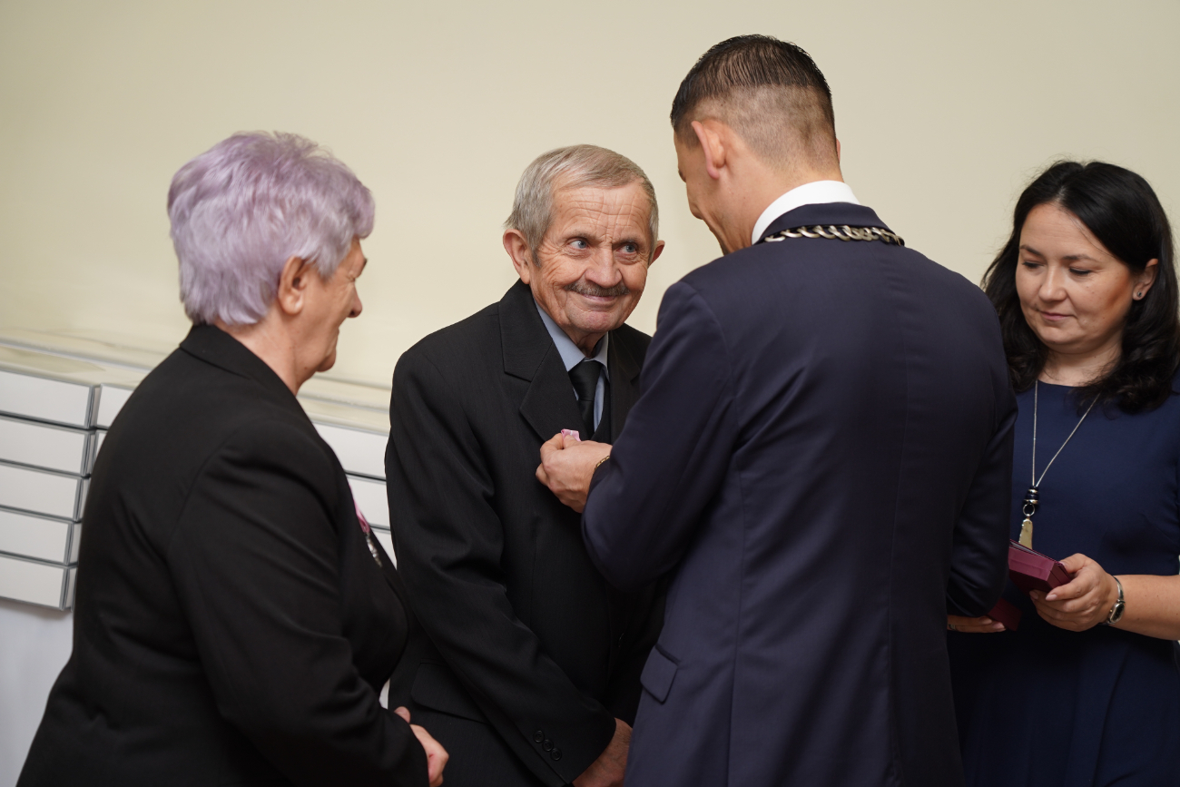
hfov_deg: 27.0
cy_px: 394
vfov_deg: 18.2
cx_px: 590
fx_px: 2458
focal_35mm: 75
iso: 250
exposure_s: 1/100
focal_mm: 75
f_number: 4
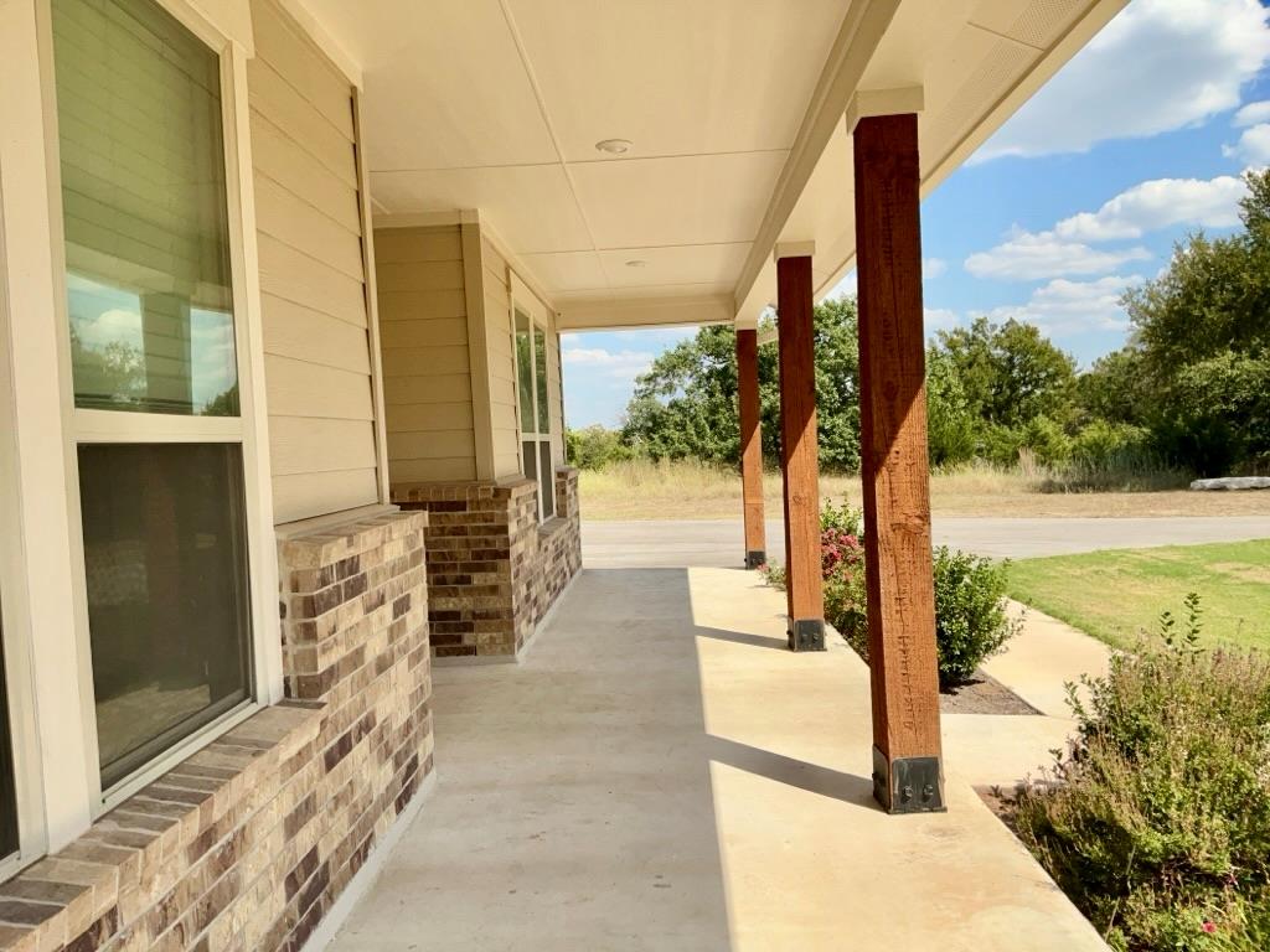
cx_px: 635
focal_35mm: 27
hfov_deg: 65.3
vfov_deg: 51.4
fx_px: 991
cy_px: 476
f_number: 1.8
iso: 25
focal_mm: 3
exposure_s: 1/1984
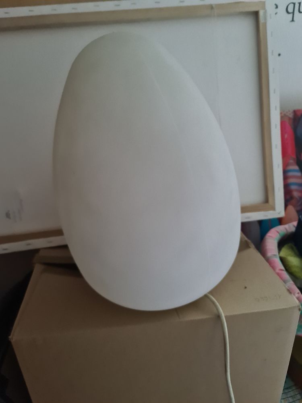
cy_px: 202
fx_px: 291
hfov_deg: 54.9
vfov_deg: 69.4
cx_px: 151
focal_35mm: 25
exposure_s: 1/50
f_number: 1.8
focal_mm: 7
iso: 1250
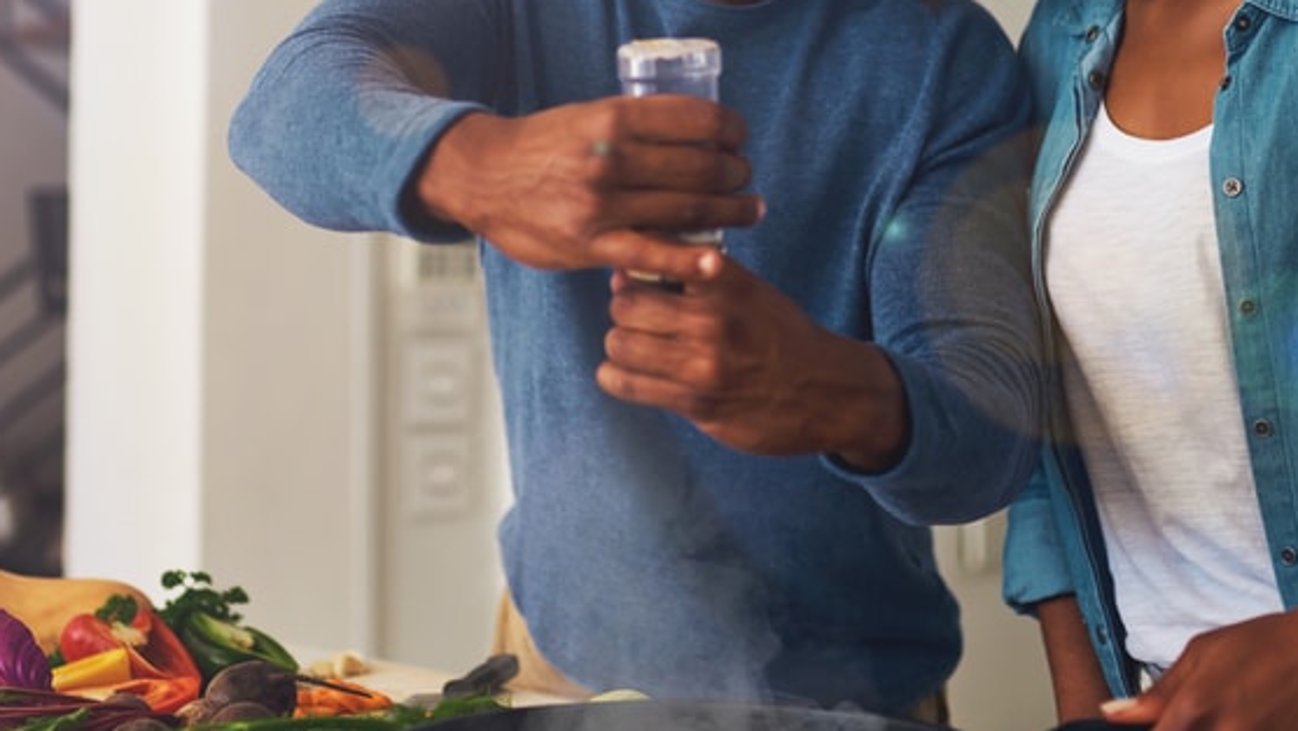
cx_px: 612
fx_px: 2272
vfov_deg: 18.1
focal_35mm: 66
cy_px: 151
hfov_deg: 31.9
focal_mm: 35
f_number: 1.8
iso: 200
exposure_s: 1/400
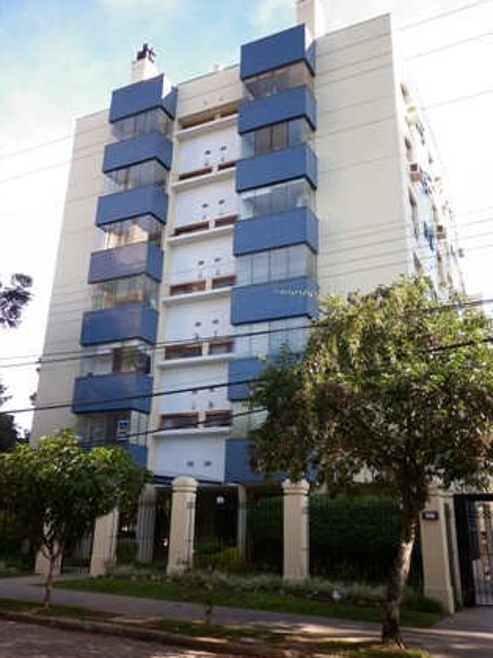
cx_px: 254
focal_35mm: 31
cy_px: 309
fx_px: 589
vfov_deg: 58.3
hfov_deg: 45.4
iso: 100
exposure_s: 1/320
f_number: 2.8
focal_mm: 5.3
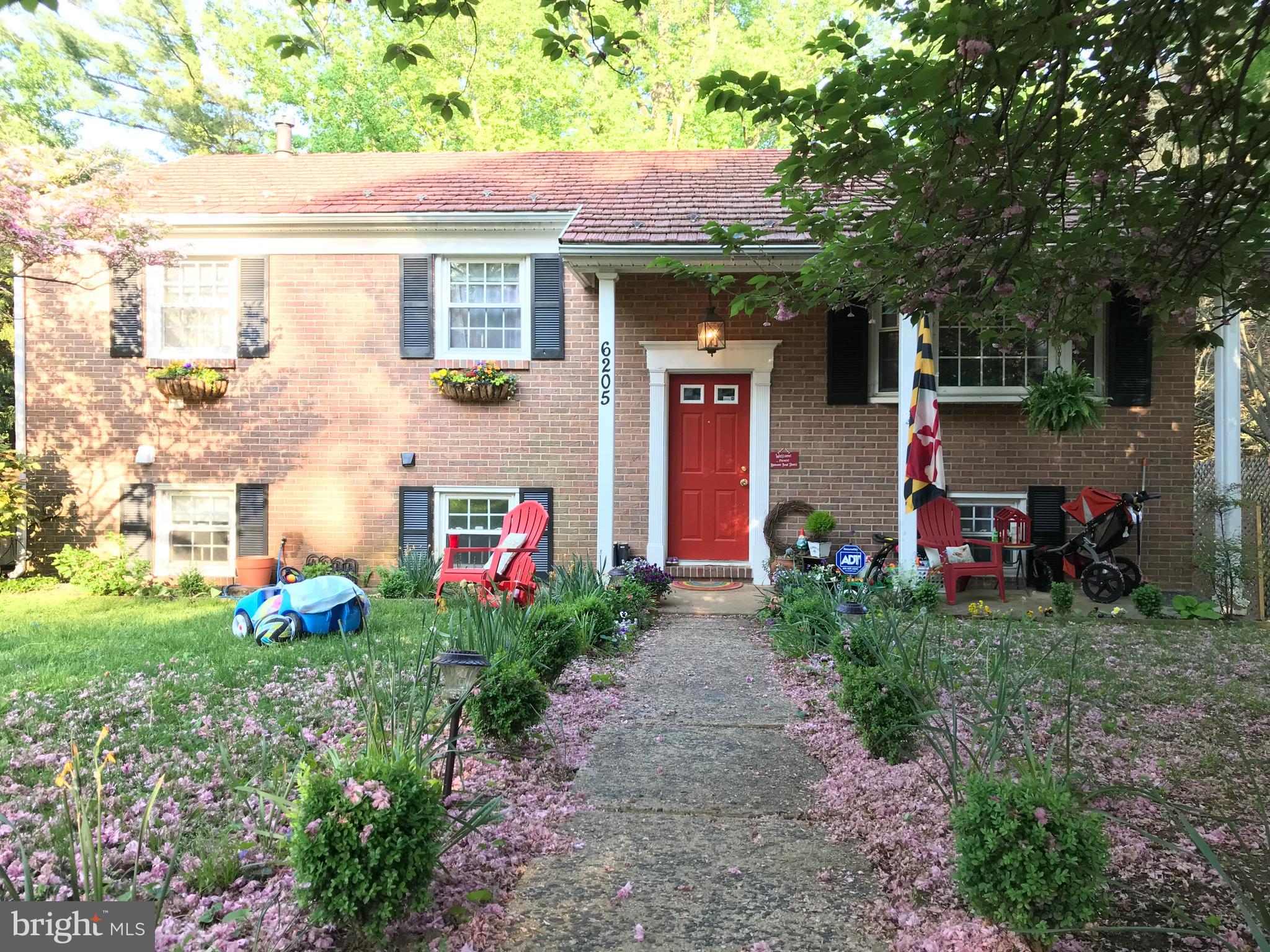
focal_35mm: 28
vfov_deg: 49.7
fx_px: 1027
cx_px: 635
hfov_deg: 63.4
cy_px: 476
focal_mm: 3.99
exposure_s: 1/120
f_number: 1.8
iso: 32
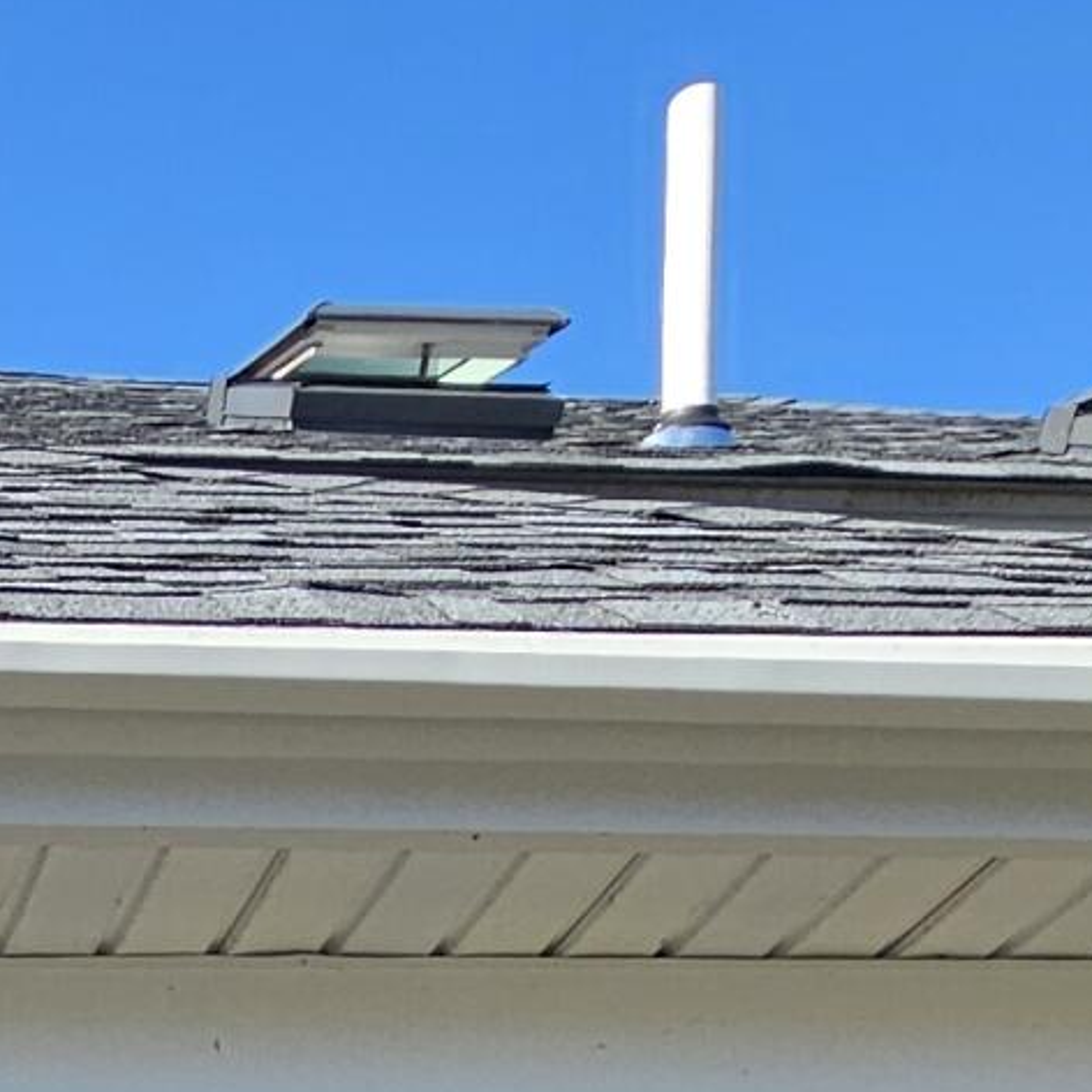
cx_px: -551
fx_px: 2605
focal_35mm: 73
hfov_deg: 20.3
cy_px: 2464
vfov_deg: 15.6
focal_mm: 2.2
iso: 50
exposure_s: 1/1087
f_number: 2.2
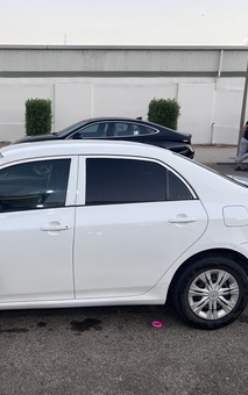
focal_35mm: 37
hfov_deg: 33.4
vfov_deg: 52.7
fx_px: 399
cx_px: 46
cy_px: 197
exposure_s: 1/120
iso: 64
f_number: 1.5
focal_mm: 5.7
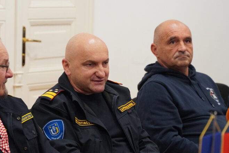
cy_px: 103
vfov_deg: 7.8
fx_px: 1118
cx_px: 89
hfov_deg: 11.7
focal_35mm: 176
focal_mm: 75
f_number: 2.8
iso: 1250
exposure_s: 1/60
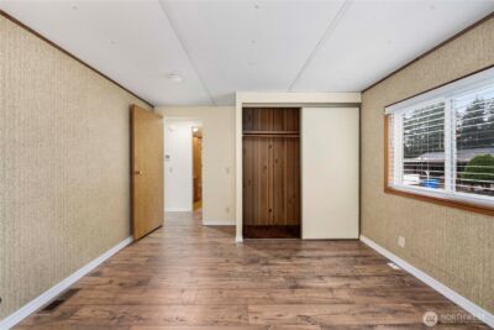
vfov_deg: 90.1
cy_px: 165
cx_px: 247
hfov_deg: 112.6
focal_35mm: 12
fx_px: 165
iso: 500
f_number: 6.3
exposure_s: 1/60
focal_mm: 12
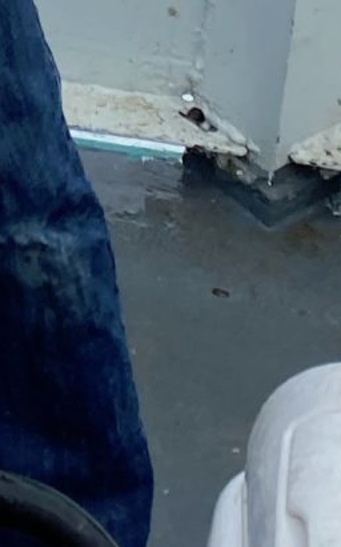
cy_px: -759
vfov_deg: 10.5
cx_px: -587
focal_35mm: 172
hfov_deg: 7.0
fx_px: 2559
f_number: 1.8
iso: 32
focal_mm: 4.25
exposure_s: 1/129
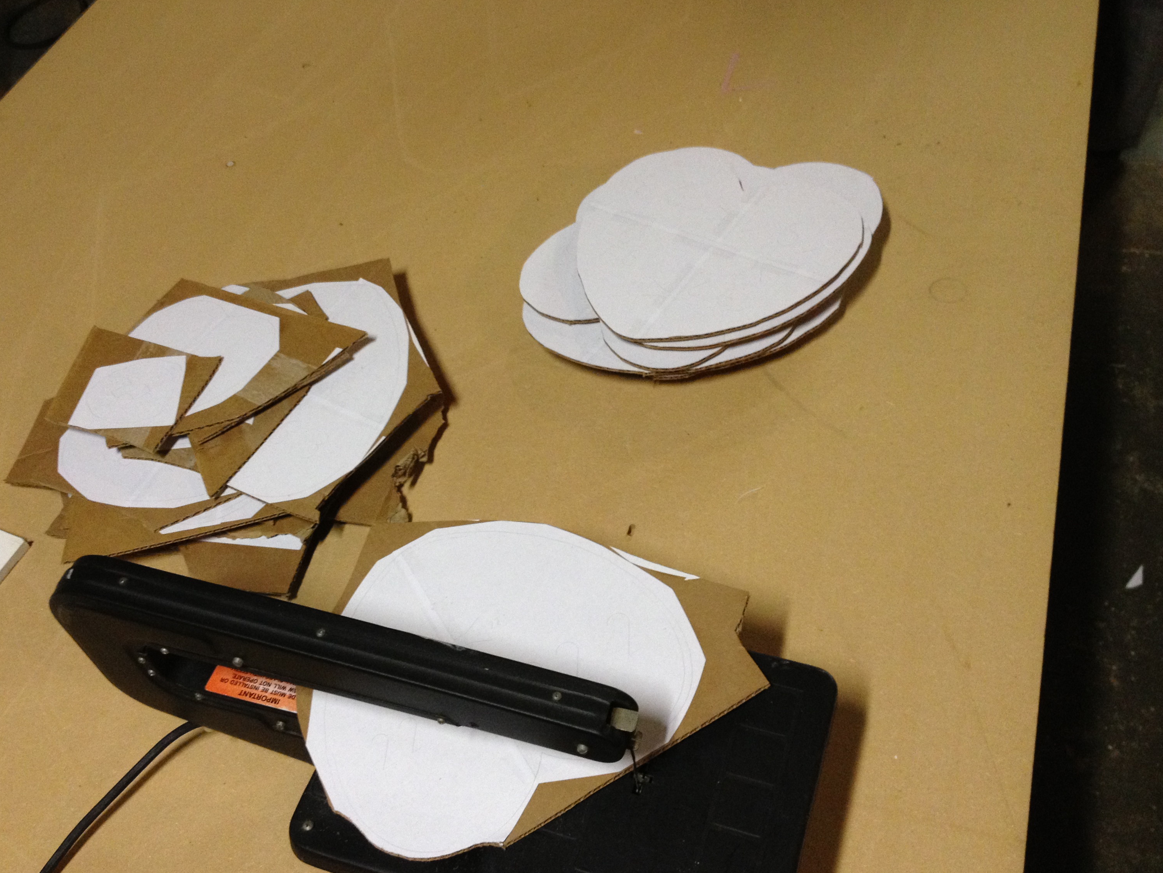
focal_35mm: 38
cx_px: 534
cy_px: 451
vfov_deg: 37.7
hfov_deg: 48.9
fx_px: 1277
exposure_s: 1/20
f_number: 2.4
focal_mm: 4.28
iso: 250
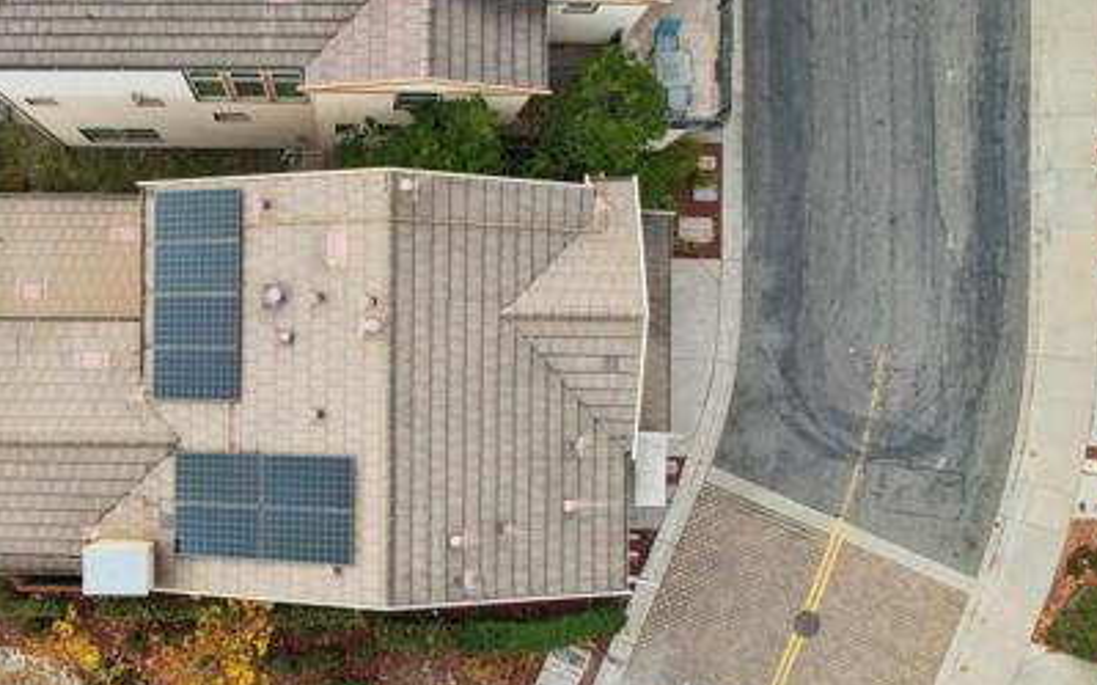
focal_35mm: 36
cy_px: 381
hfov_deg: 52.7
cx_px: 344
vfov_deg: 35.3
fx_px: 1076
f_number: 2.8
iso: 110
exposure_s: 1/90
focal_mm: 8.4
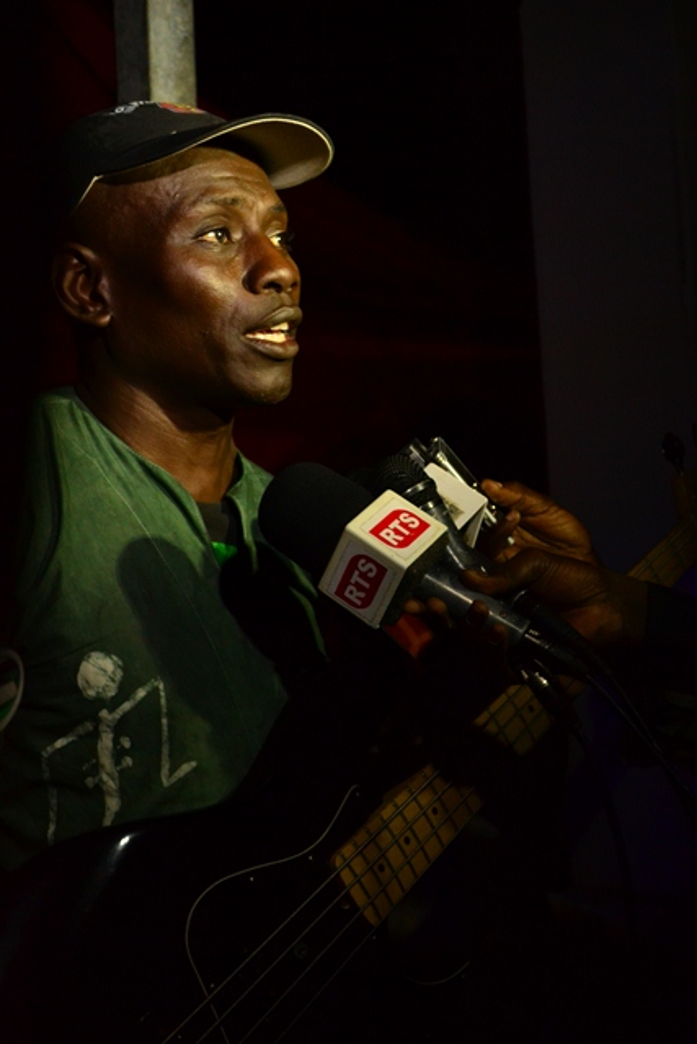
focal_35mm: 60
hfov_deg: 22.6
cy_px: 522
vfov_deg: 33.4
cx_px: 348
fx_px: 1741
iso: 1600
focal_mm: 40
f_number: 5.3
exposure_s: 1/60
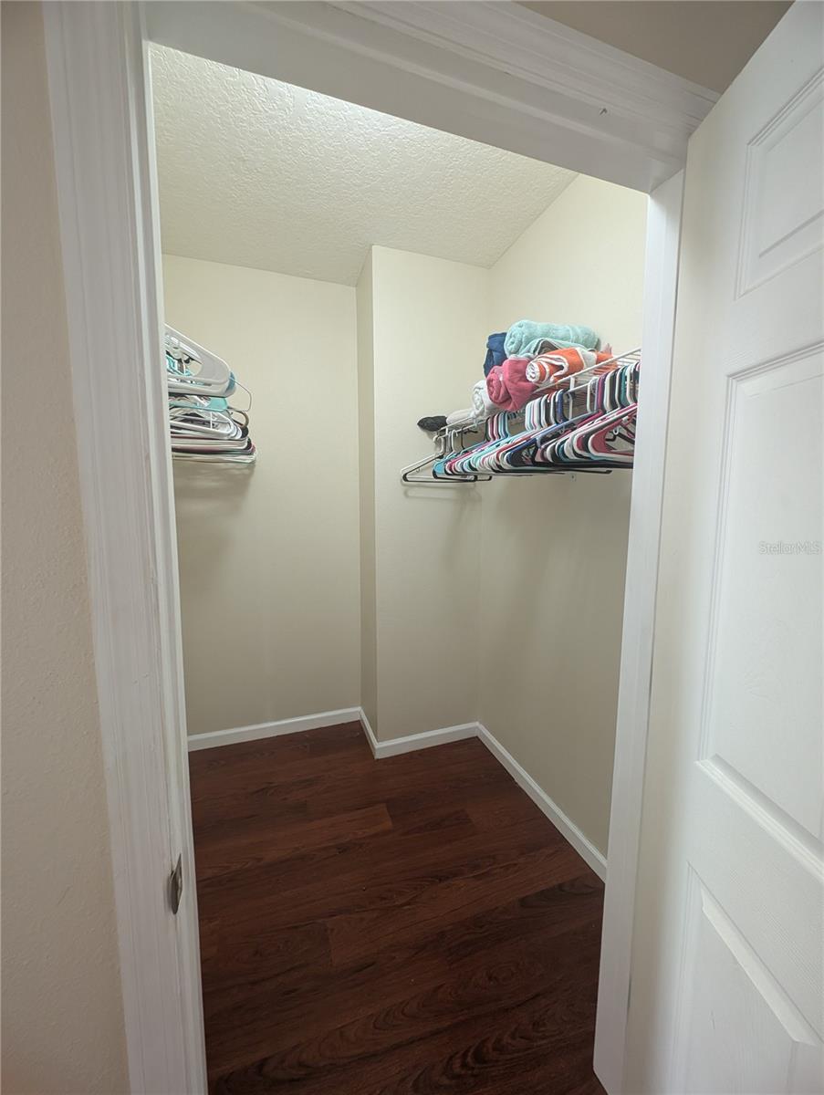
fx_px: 380
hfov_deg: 94.6
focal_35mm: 12
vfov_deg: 110.5
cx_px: 412
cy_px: 548
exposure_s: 1/30
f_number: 1.95
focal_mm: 2.23
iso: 332
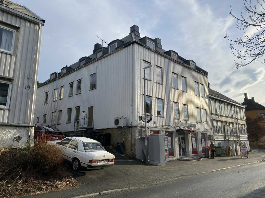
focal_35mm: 26
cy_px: 99
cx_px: 132
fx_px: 199
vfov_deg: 53.1
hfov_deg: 67.3
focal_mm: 4.25
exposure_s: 1/2571
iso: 32
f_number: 1.8
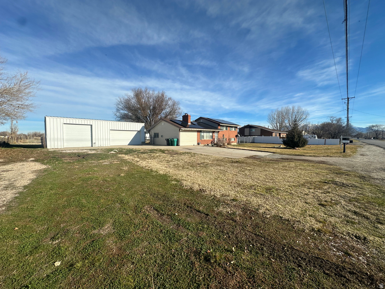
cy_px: 144
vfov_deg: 85.7
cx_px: 192
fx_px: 156
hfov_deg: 102.1
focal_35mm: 14
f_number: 2.2
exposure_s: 1/2132
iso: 50
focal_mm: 2.22
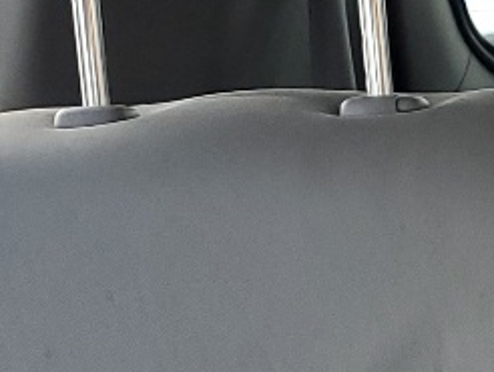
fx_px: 2414
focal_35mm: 169
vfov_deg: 8.6
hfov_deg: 10.5
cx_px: 1054
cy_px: 549
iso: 60
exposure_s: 1/120
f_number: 1.5
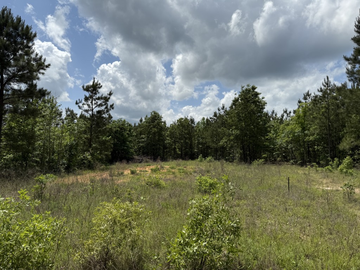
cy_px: 135
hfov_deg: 71.6
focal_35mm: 24
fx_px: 250
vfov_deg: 56.8
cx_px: 180
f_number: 1.78
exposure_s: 1/9091
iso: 80
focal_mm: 6.76
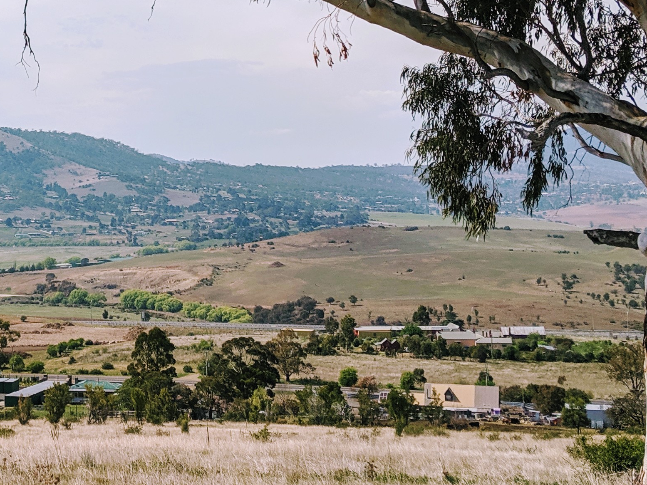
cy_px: 88
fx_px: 1308
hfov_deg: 27.0
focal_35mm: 70
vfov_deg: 20.7
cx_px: 89
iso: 56
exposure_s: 1/4673
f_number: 1.8
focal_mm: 4.44
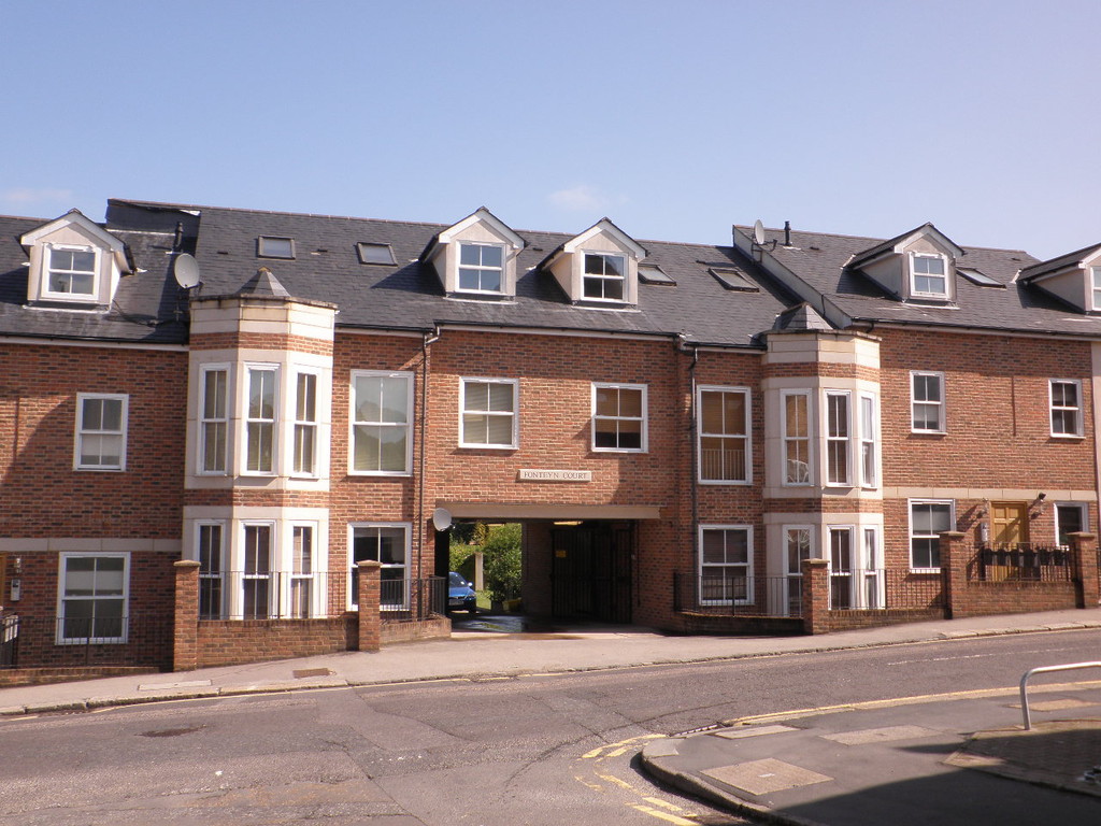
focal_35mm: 36
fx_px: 1145
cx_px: 550
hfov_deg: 51.4
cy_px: 413
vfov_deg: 39.7
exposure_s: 1/200
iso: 64
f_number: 5.6
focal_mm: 6.3
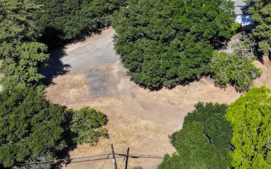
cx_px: 292
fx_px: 414
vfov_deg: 21.9
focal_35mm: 56
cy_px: -18
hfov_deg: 32.3
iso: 110
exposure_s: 1/1600
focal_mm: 12.29
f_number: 2.8
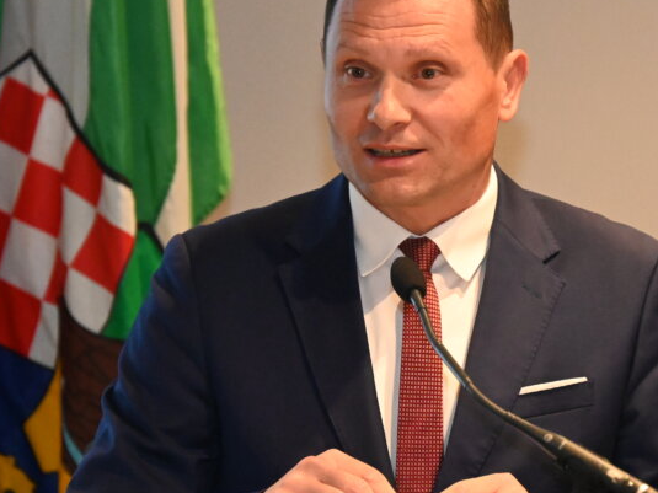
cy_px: 283
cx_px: 443
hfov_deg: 6.0
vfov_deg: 4.5
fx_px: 6290
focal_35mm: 331
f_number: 6.3
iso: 12800
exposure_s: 1/200
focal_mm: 180
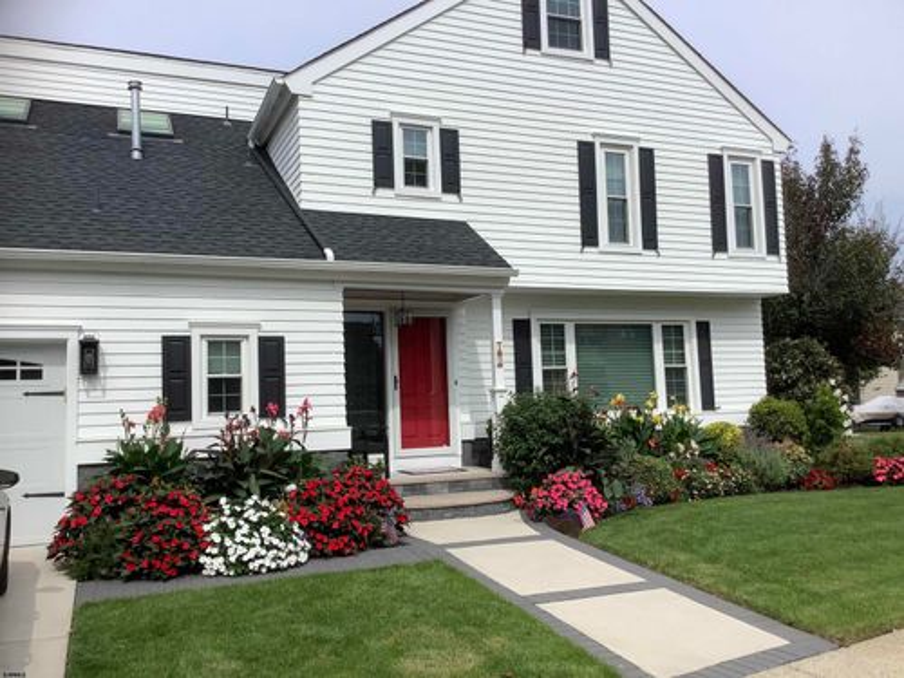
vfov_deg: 45.4
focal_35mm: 31
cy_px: 339
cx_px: 452
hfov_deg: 58.4
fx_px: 810
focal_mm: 3.3
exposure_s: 1/2037
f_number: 2.4
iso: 25
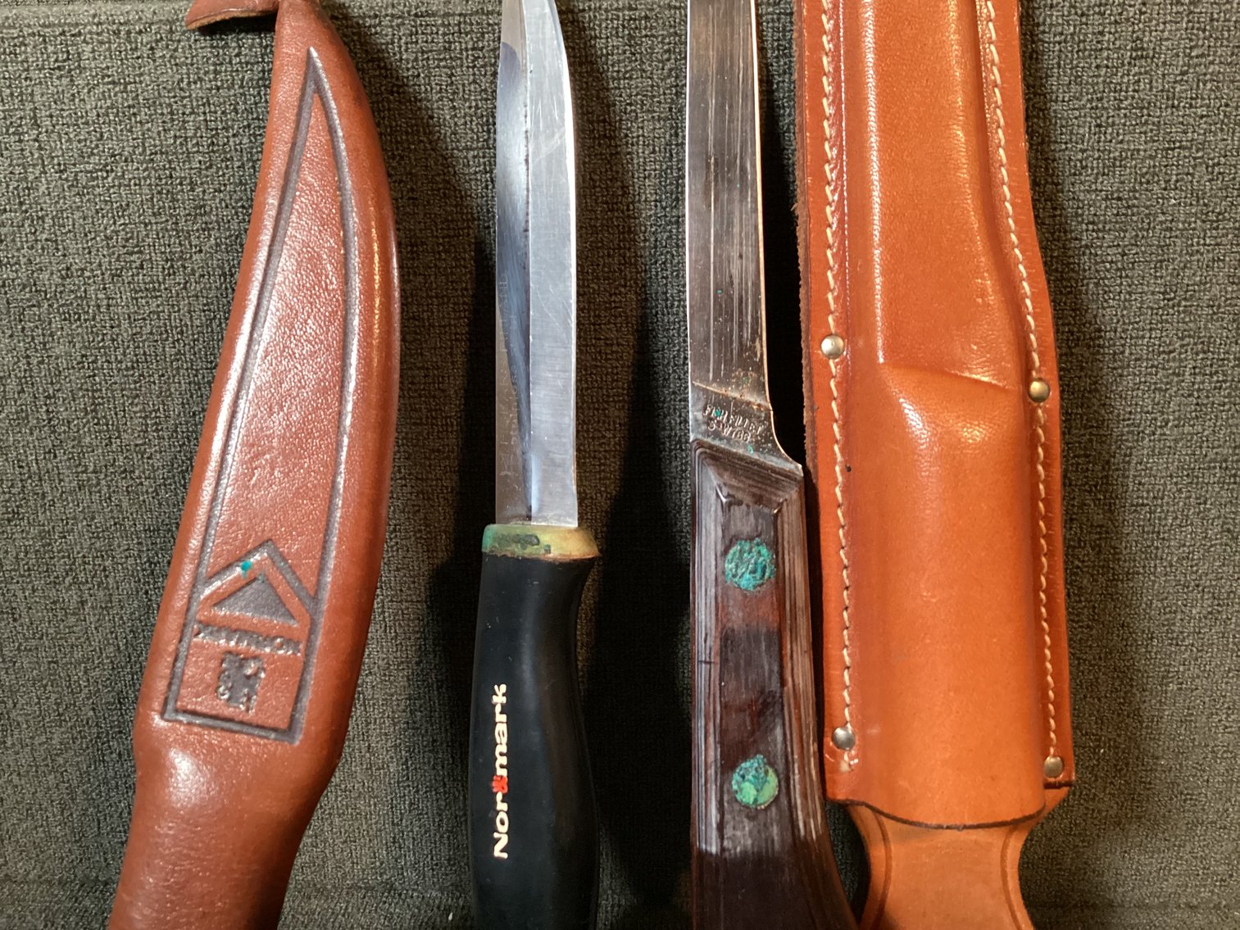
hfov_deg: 58.3
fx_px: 1111
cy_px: 465
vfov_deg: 45.4
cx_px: 620
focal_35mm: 31
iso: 400
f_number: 2.4
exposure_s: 1/40
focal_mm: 3.3
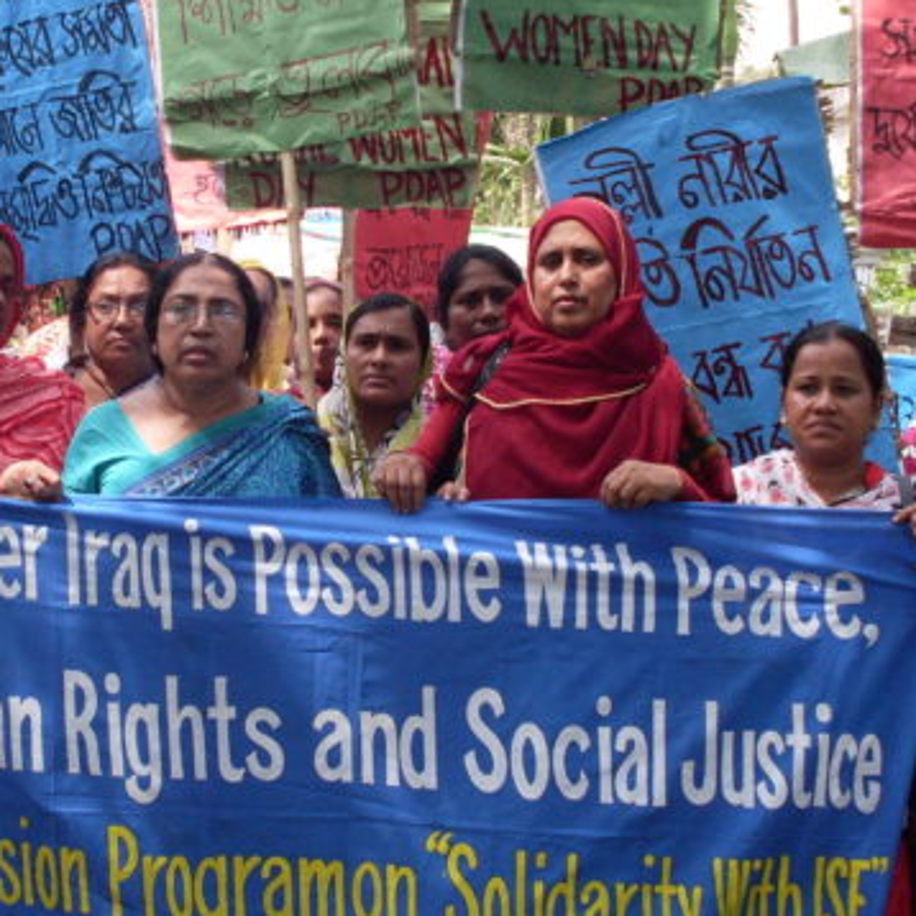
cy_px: 468
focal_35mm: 72
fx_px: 2156
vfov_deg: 24.0
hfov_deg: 23.9
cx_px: 307
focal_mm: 6.3
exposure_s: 1/250
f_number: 2.8
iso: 80
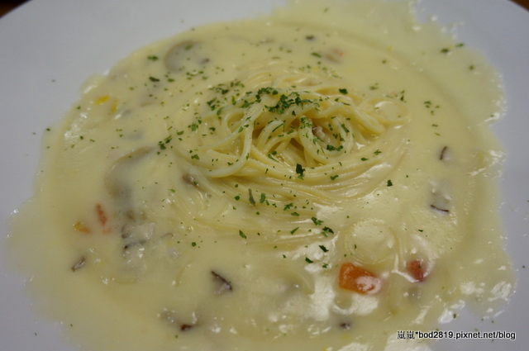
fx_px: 440
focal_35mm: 30
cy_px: 176
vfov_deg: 43.5
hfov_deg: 62.0
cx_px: 264
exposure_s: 1/60
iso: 320
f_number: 4
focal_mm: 20
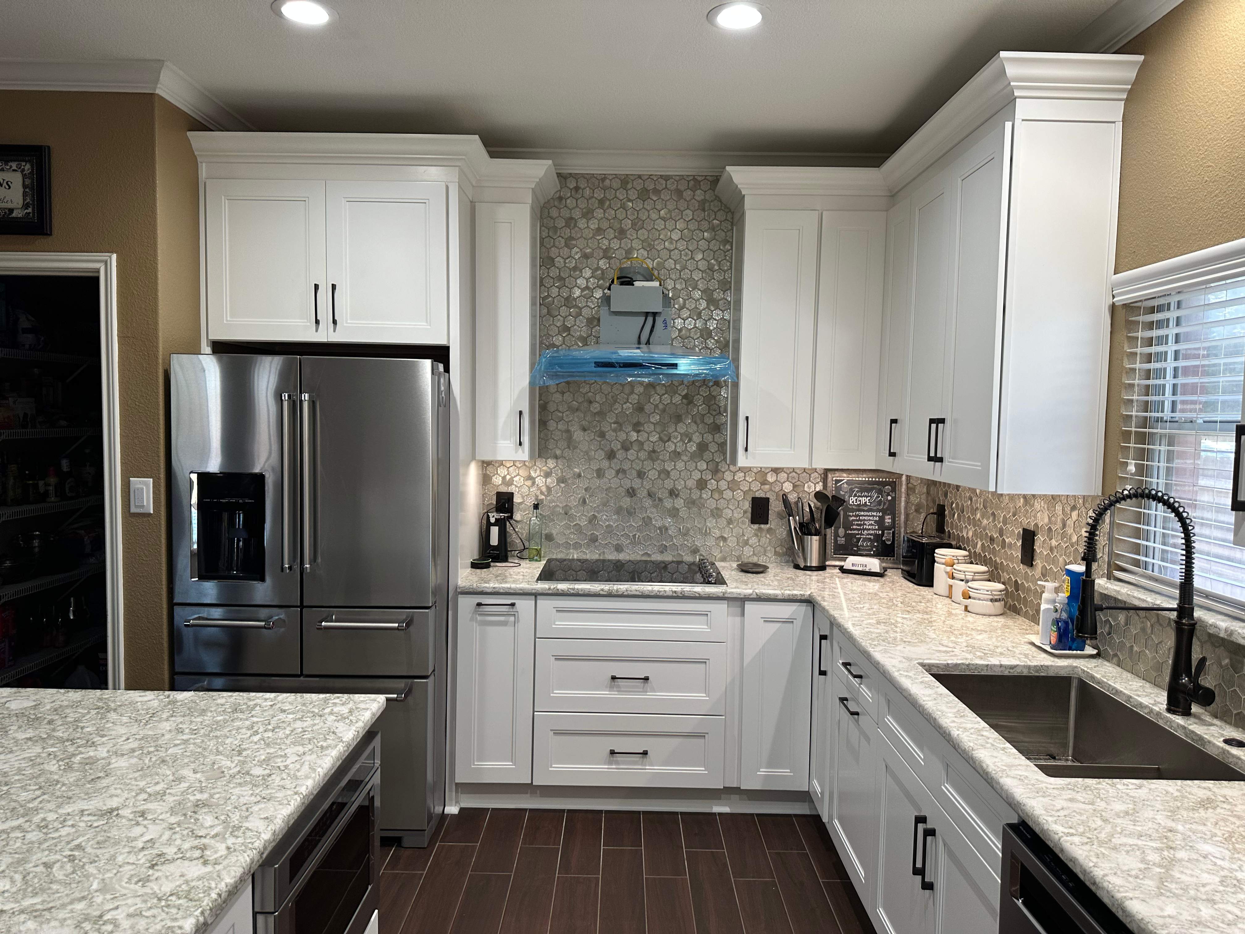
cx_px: 622
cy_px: 467
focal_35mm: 24
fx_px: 863
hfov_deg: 71.6
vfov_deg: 56.8
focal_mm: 6.86
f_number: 1.78
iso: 125
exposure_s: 1/61
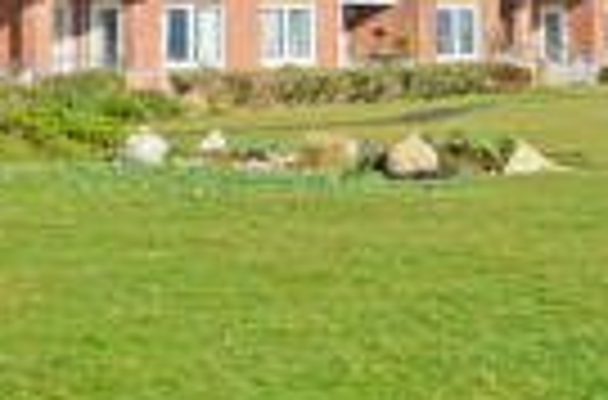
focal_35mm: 138
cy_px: -108
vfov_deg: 9.7
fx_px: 2330
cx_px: 581
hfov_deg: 14.7
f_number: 9
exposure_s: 1/320
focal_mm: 19
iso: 100
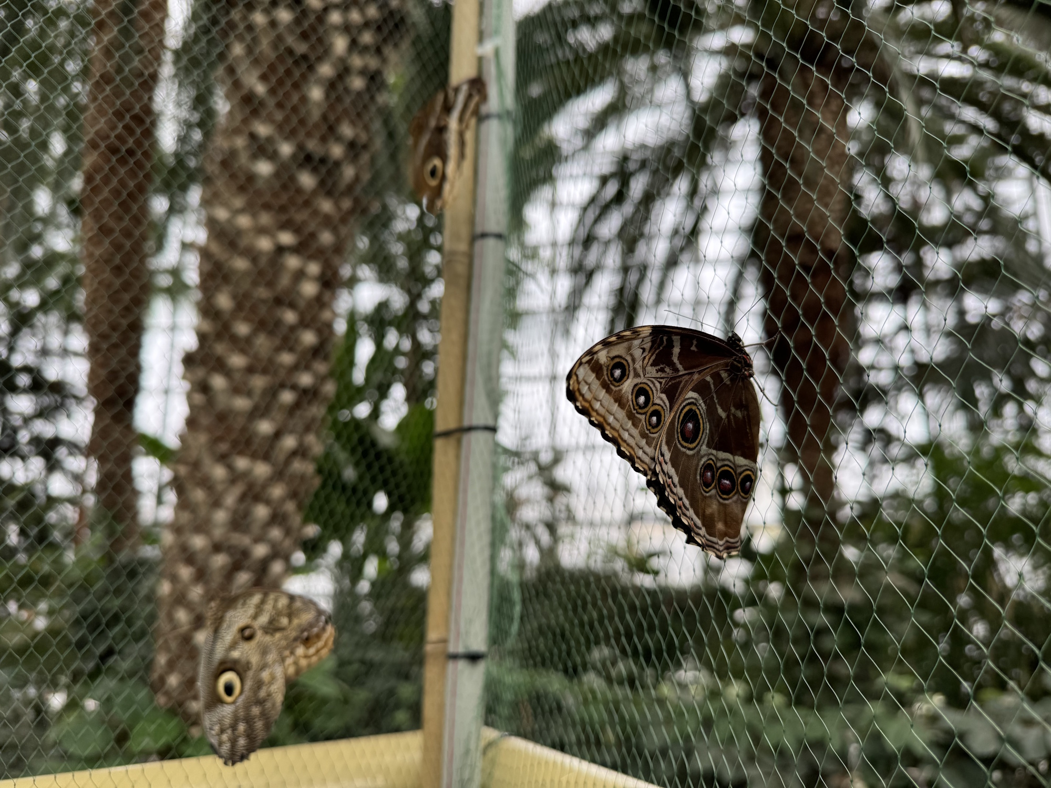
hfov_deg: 71.6
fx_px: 729
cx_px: 526
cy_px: 394
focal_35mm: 24
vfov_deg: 56.8
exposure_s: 1/621
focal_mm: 6.76
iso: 80
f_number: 1.78
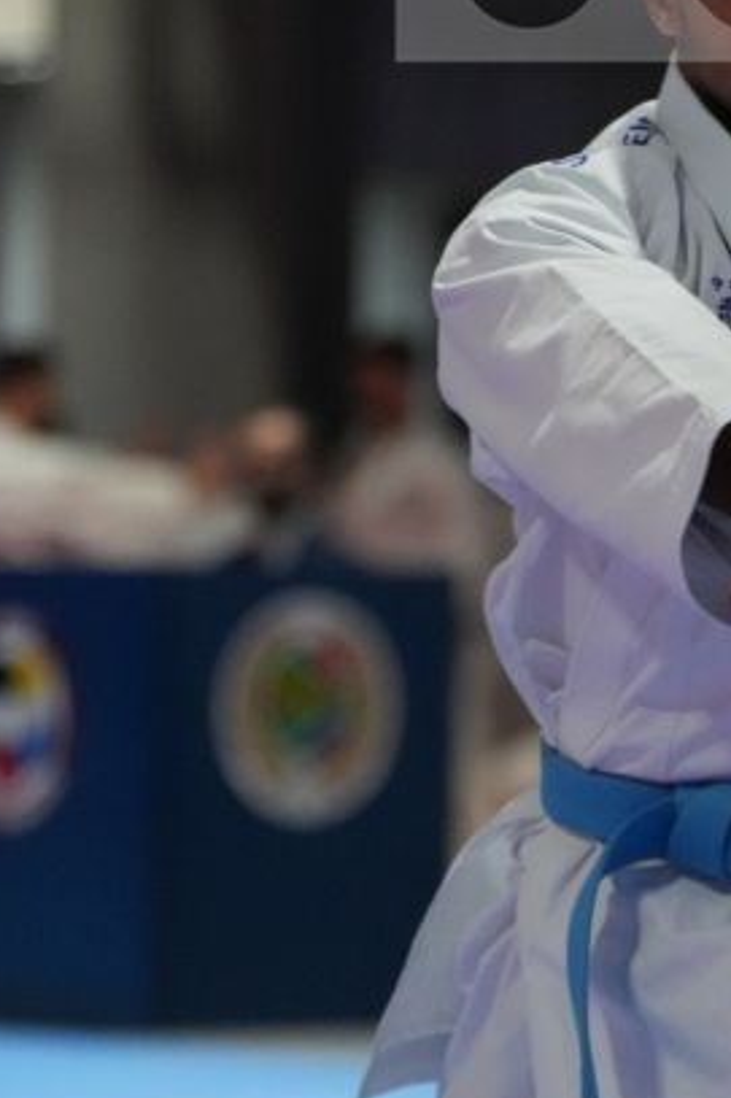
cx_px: 647
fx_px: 10242
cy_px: 772
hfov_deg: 4.1
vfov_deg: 6.1
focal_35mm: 336
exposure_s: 1/500
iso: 4000
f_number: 2.8
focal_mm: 114
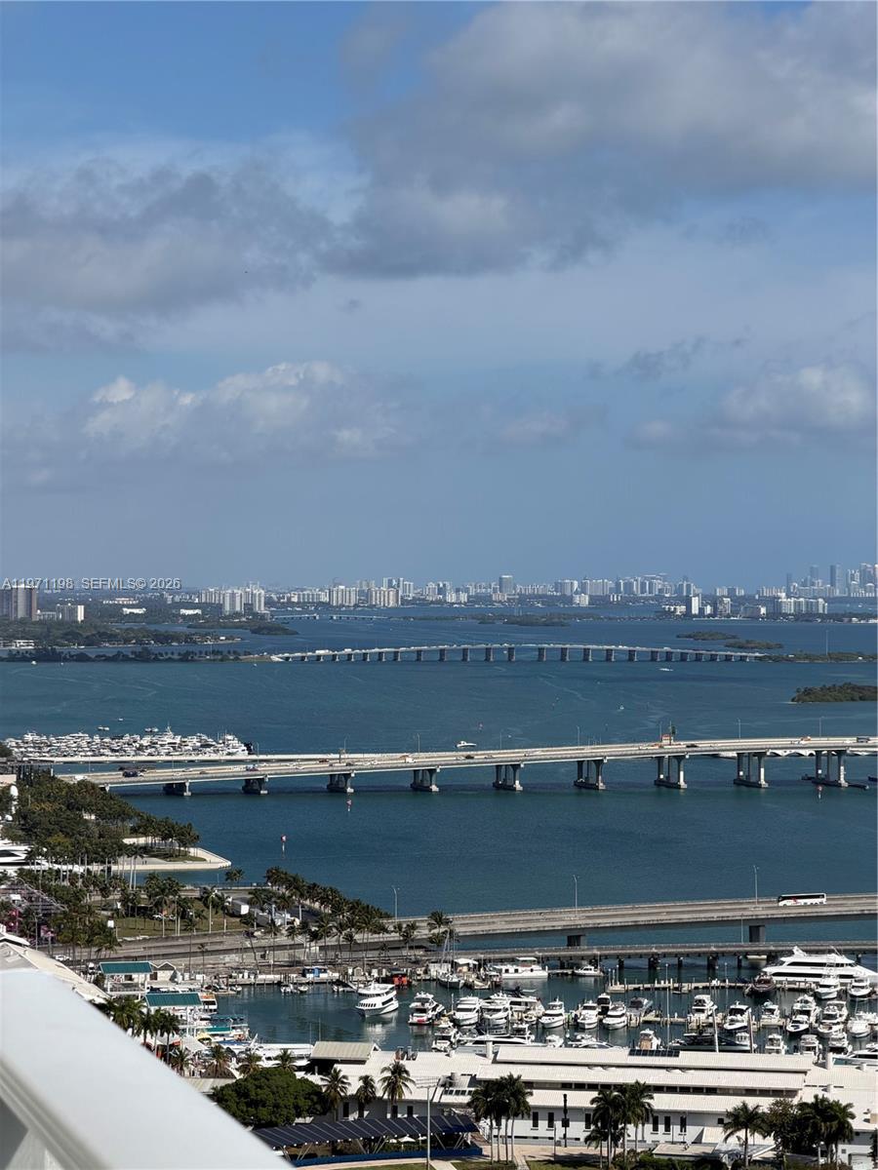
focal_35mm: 100
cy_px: 585
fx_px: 3382
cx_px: 439
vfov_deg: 19.6
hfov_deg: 14.8
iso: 20
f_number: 2.8
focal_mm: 16.89
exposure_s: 1/942
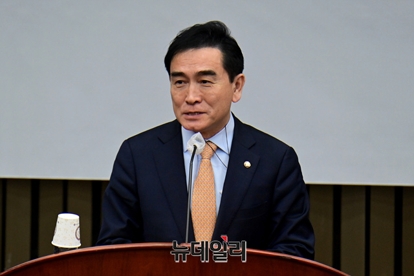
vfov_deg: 3.4
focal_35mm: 400
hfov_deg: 5.2
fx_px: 4601
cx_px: 207
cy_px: 138
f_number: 7.1
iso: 5000
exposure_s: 1/320
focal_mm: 400
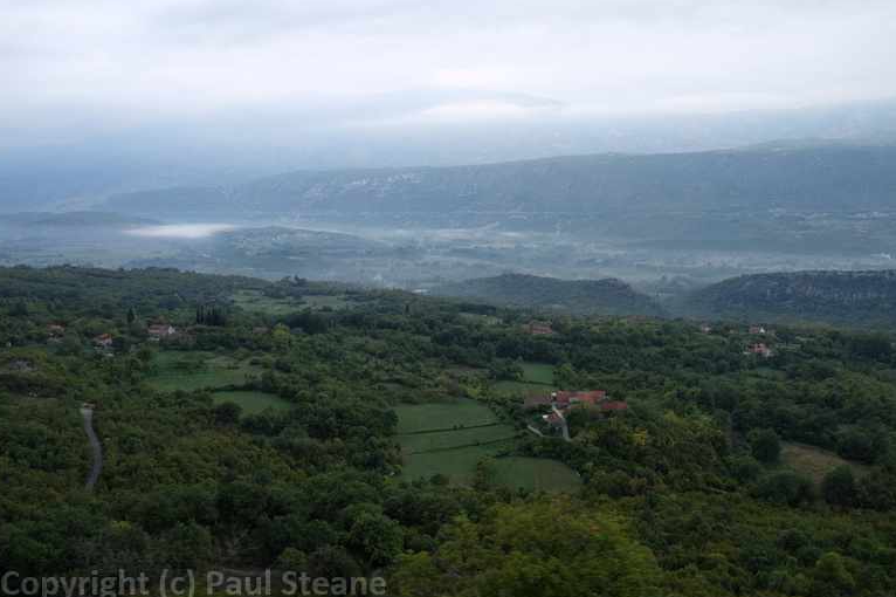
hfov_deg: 61.9
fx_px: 746
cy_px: 306
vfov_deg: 43.6
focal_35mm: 30
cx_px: 454
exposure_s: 1/250
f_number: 3.6
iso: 200
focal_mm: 19.6
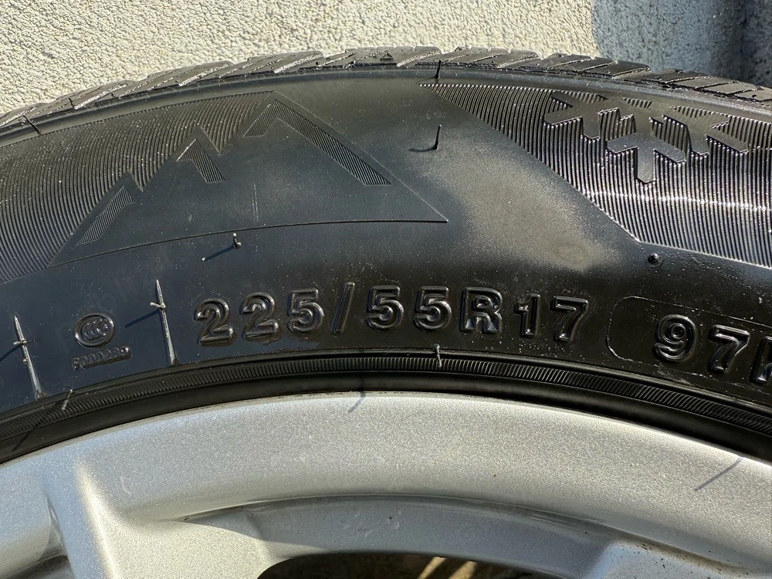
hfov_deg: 71.6
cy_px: 290
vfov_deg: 56.8
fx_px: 535
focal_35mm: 24
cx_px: 386
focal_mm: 2.22
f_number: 2.2
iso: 64
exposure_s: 1/448
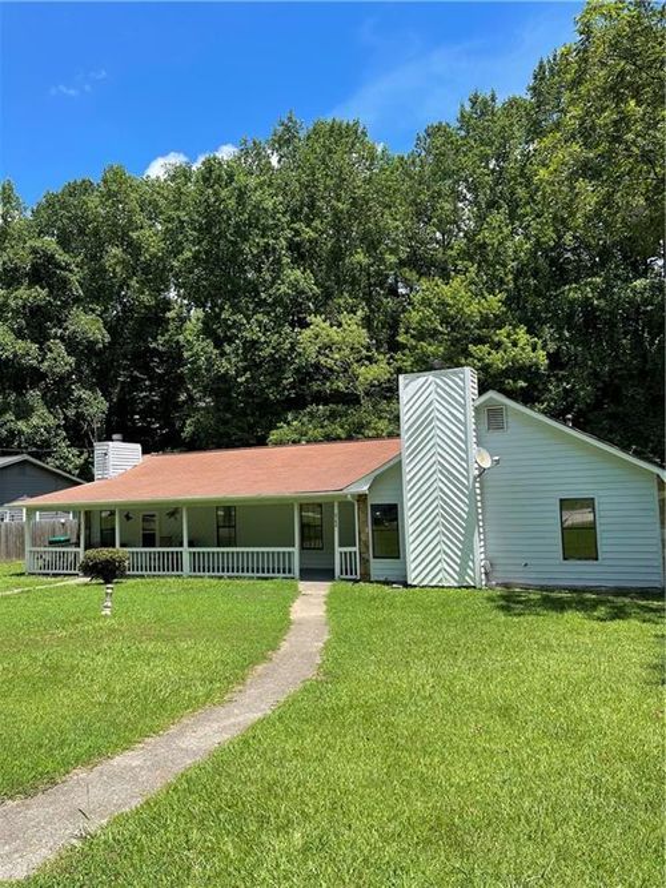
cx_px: 333
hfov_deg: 54.9
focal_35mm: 25
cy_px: 444
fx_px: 642
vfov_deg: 69.4
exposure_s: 1/1912
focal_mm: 5.1
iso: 32
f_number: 1.6
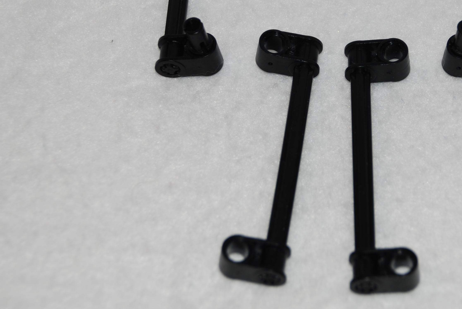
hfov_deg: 13.5
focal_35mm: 151
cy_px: 79
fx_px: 1940
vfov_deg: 9.1
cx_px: 344
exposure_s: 1/60
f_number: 5.3
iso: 100
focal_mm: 58
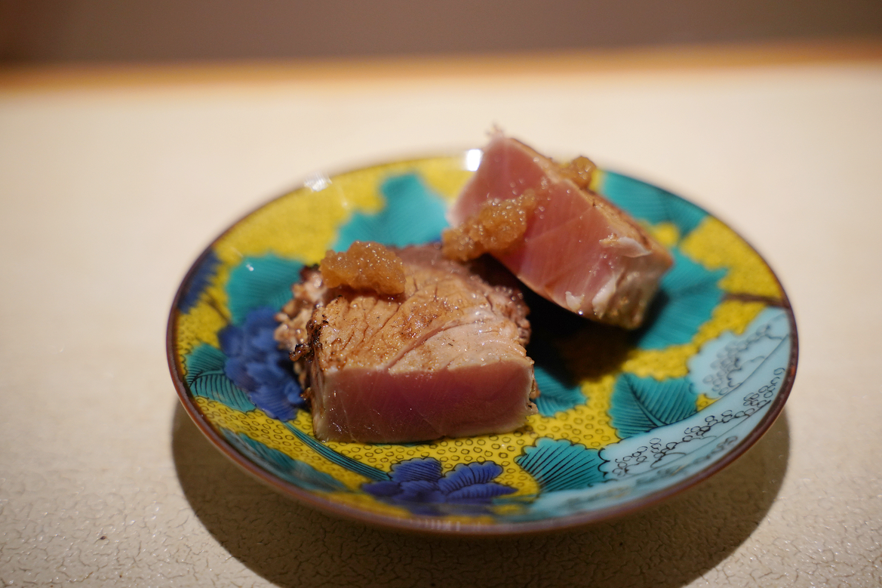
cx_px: 435
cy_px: 298
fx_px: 1886
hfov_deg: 26.3
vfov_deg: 17.7
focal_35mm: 77
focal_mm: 75
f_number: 4
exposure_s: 1/80
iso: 1600
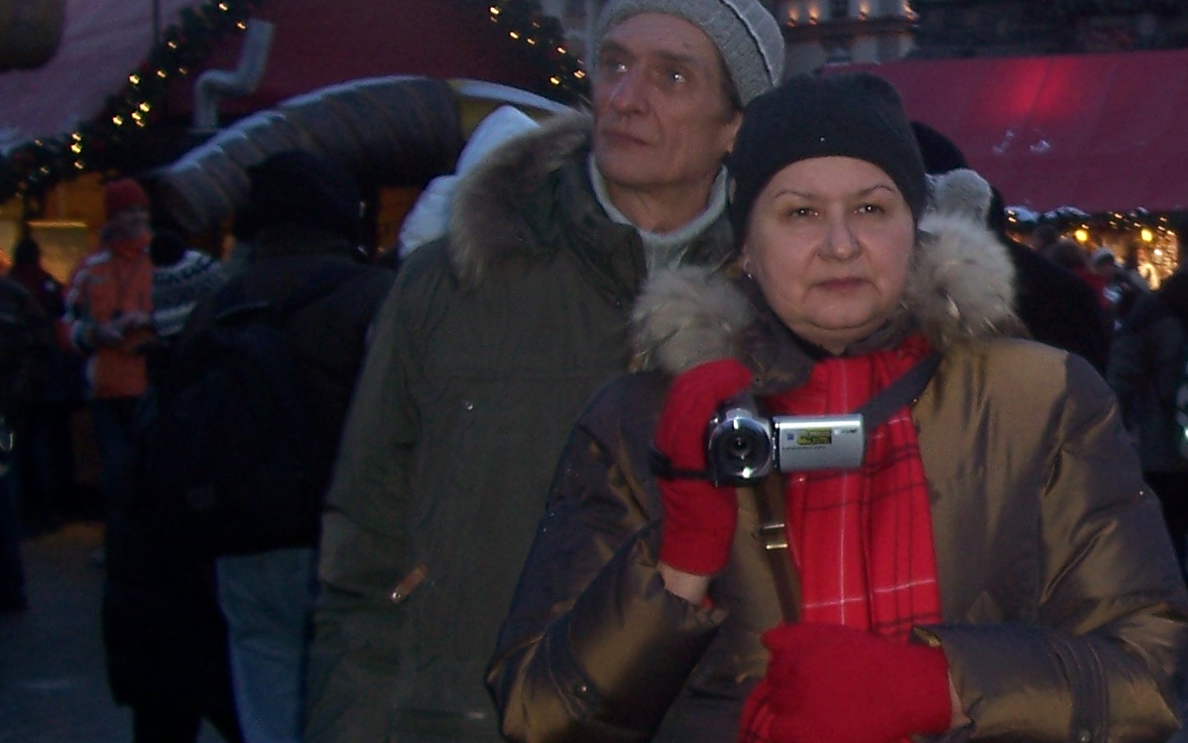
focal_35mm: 77
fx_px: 2493
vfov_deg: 16.9
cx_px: 1170
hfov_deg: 25.6
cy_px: 357
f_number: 2.7
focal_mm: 5.6
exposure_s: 1/60
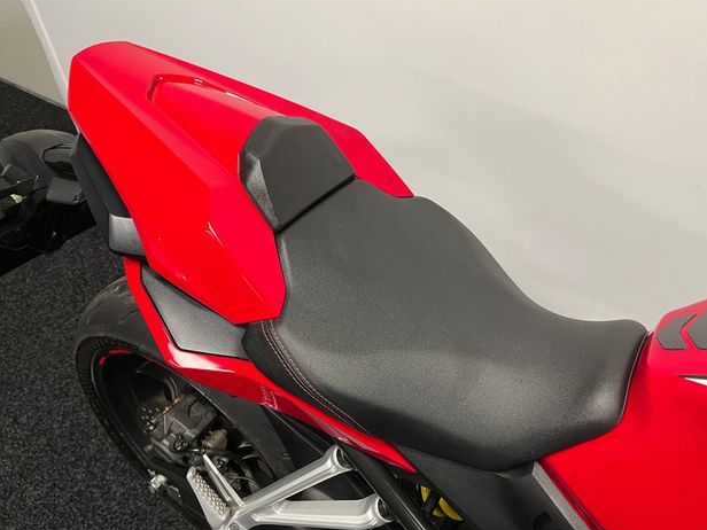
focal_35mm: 27
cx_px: 366
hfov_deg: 65.3
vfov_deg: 51.4
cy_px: 267
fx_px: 551
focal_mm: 5.1
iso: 125
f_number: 1.6
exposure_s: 1/50
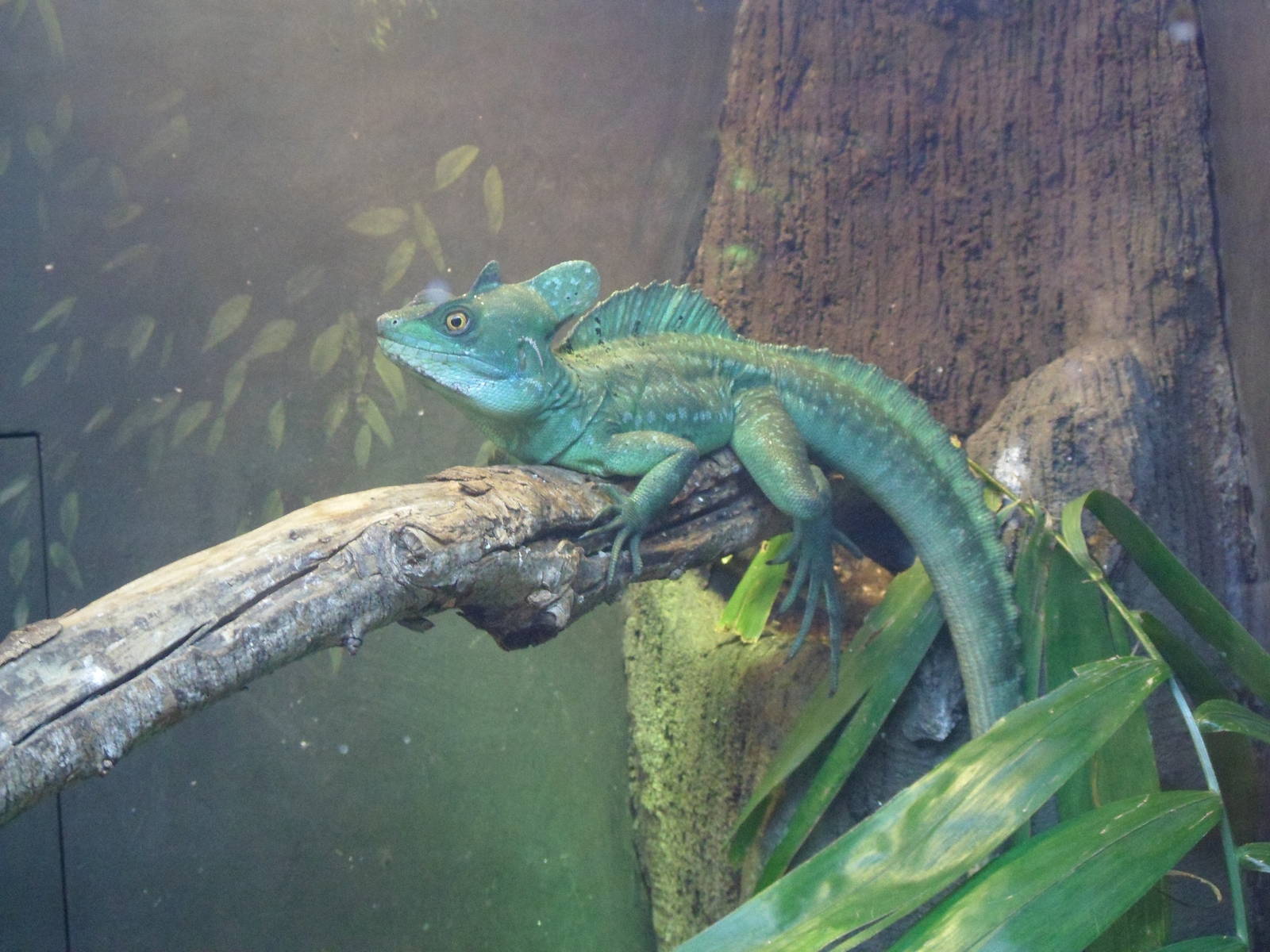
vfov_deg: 17.6
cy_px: 476
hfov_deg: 23.3
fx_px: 3082
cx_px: 635
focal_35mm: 84
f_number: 5.1
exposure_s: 1/20
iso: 480
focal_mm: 14
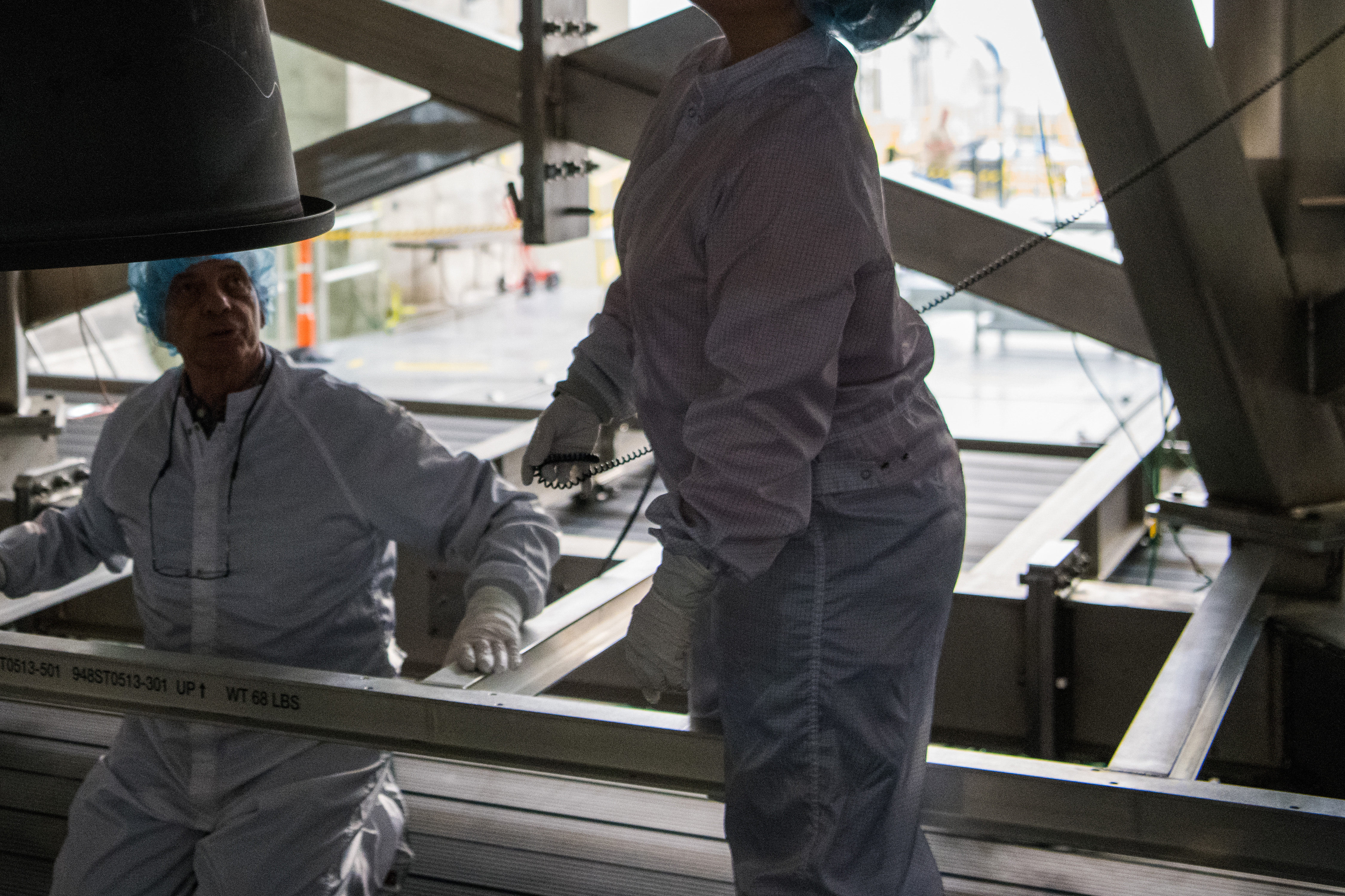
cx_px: 172
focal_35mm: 66
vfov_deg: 20.3
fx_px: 2466
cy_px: 149
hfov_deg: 29.4
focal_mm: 36
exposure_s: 1/60
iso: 4000
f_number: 3.2
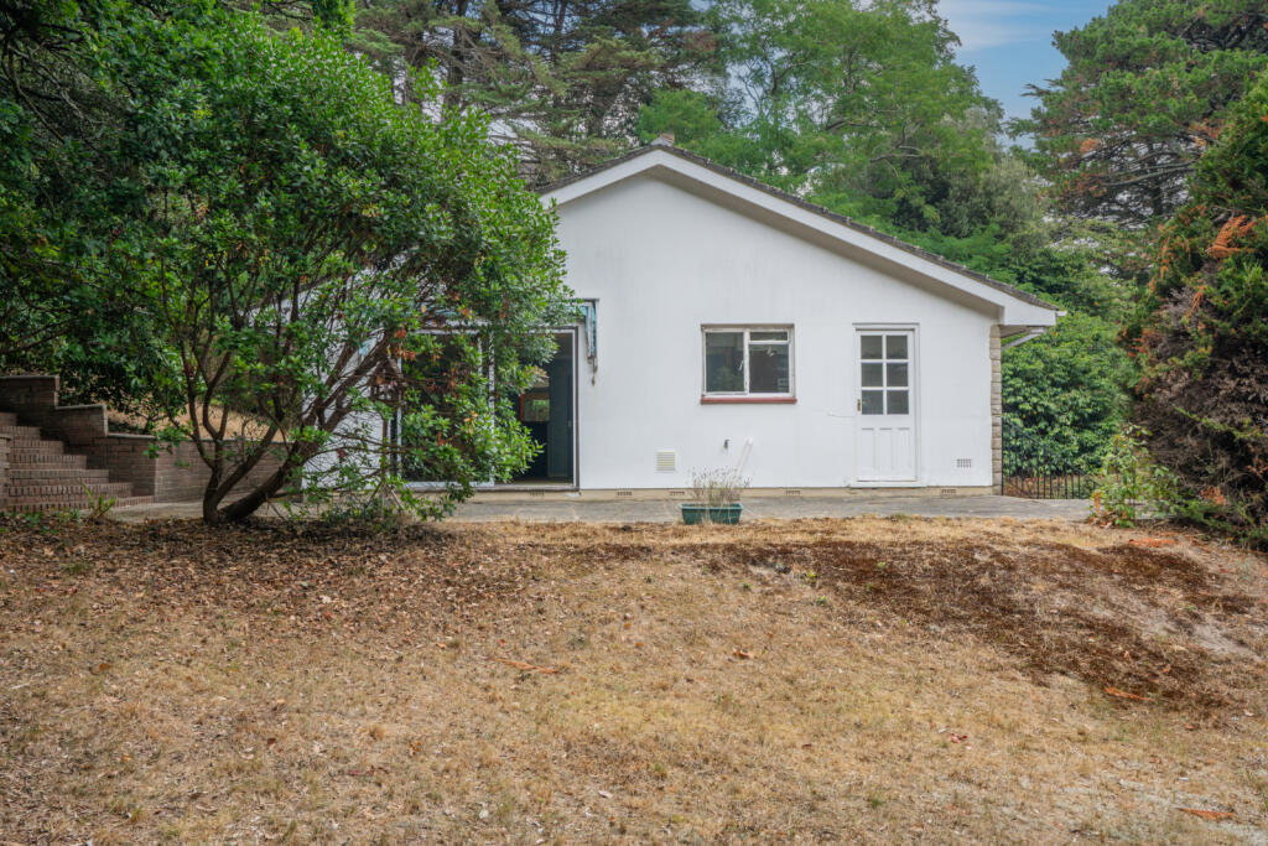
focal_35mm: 31
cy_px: 423
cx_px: 634
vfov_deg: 42.3
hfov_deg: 60.3
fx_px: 1092
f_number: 11
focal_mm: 31
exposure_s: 1/60
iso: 400
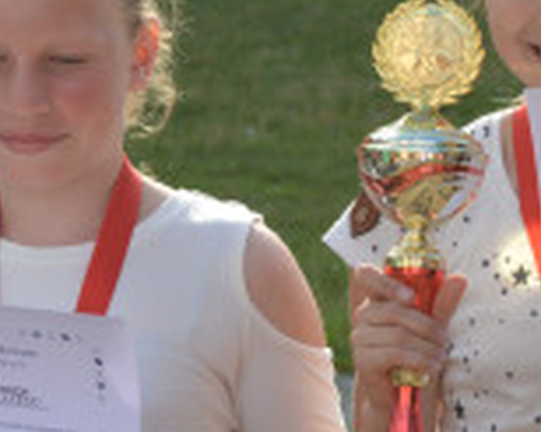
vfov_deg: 5.4
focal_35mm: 286
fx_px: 4576
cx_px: 316
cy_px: 246
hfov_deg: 6.8
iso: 200
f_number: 8
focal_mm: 52
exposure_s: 1/250
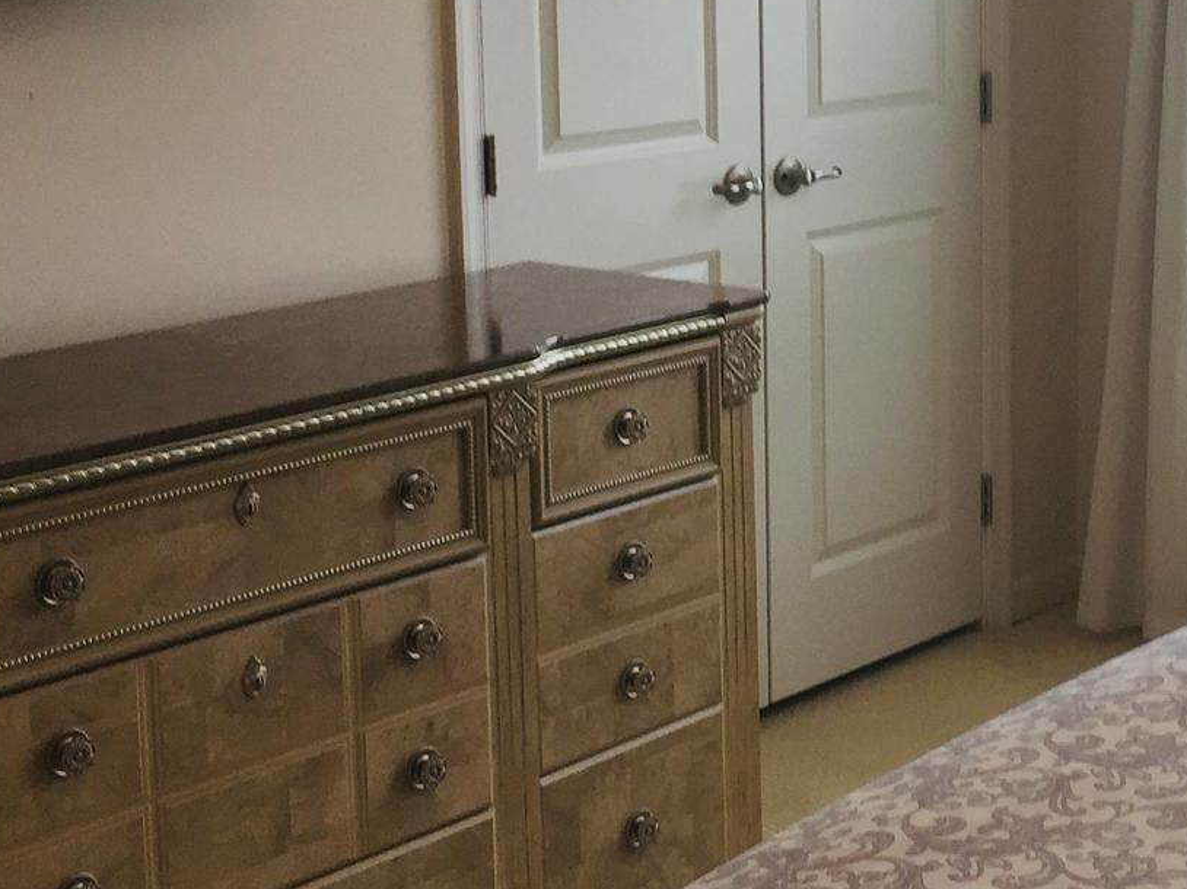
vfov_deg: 20.0
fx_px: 2502
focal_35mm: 73
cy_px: 214
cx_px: 1011
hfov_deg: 26.0
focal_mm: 4.15
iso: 40
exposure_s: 1/60
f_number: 2.2
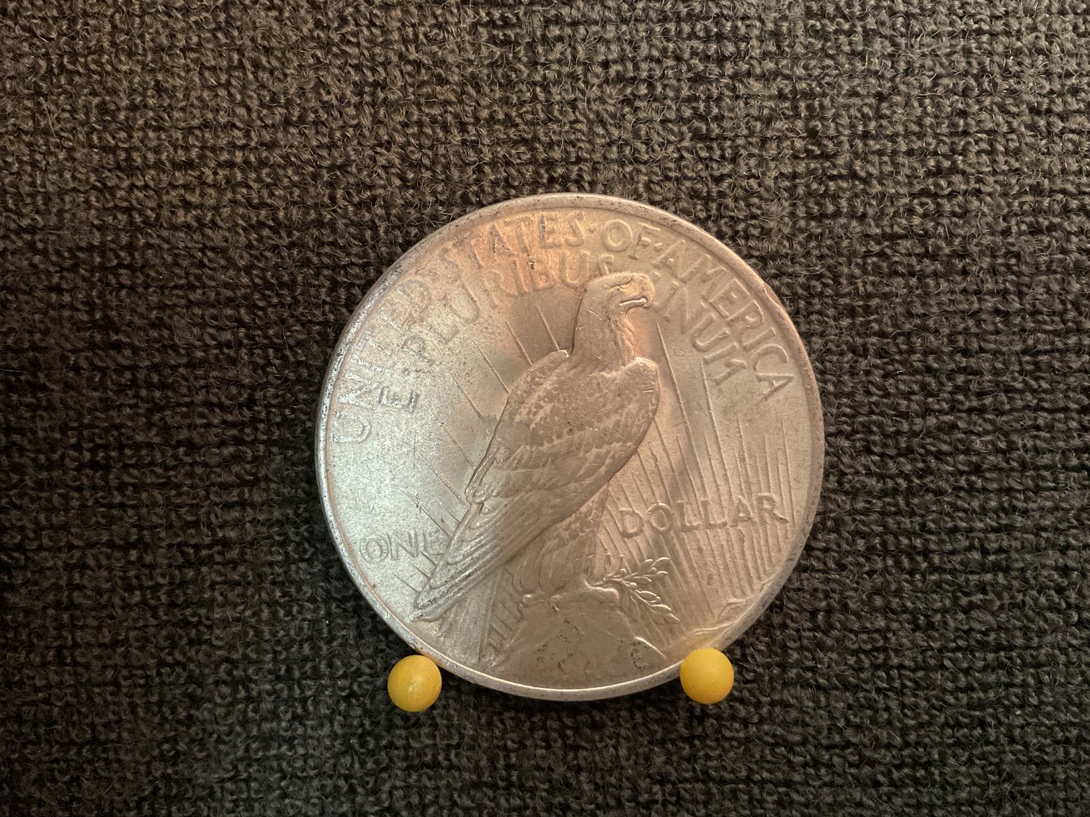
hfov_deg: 61.7
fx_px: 913
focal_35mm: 29
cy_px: 408
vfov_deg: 48.2
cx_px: 545
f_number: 1.8
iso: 400
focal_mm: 3
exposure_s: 1/30
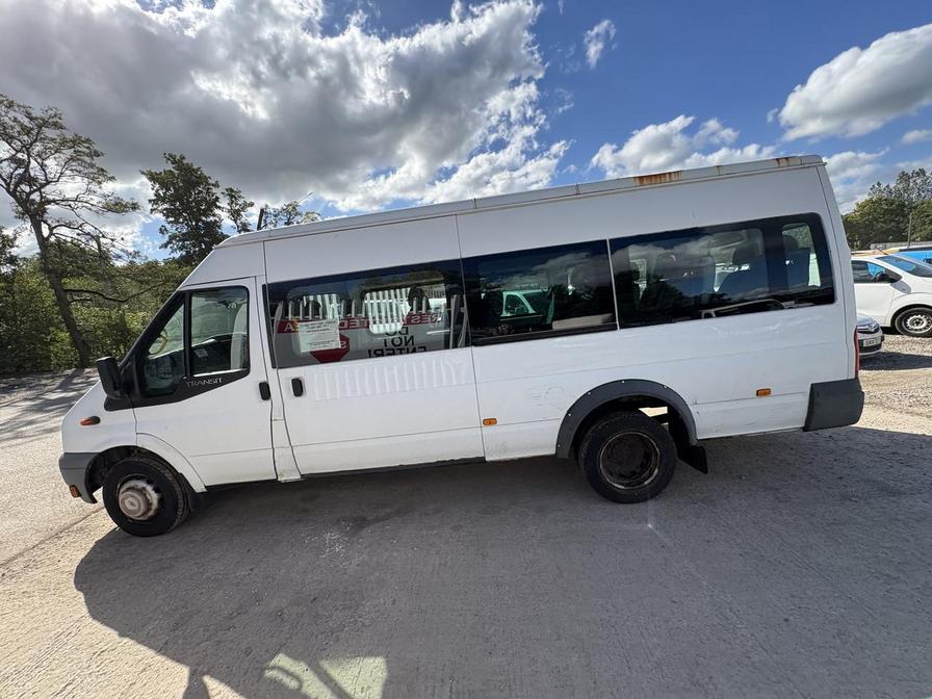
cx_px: 466
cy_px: 350
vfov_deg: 85.7
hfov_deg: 102.1
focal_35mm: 14
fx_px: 377
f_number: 2.2
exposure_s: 1/980
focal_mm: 2.22
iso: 50
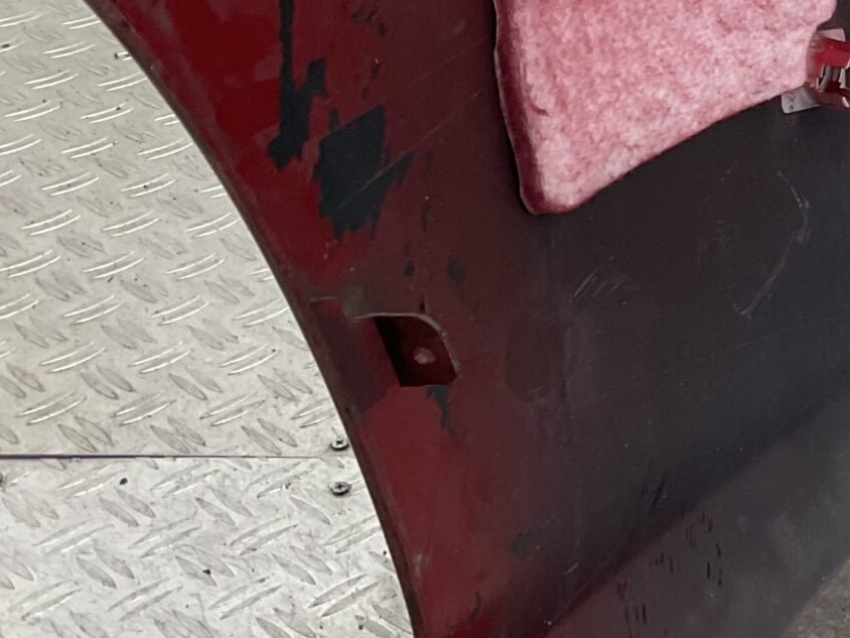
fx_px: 2161
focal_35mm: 88
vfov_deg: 16.7
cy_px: 211
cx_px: 1175
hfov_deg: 20.0
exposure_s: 1/120
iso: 40
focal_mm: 3
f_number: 1.8
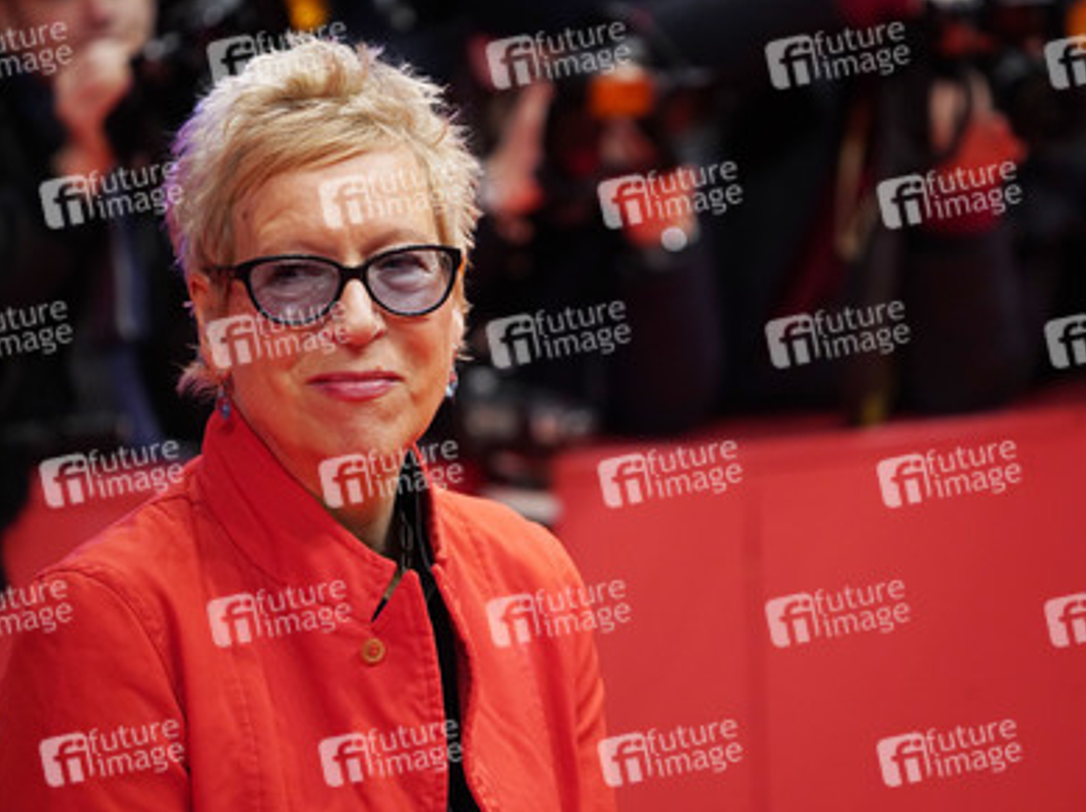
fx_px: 6990
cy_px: 405
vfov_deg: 6.7
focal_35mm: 223
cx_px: 596
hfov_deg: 8.9
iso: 4000
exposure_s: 1/200
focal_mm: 200
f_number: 5.6
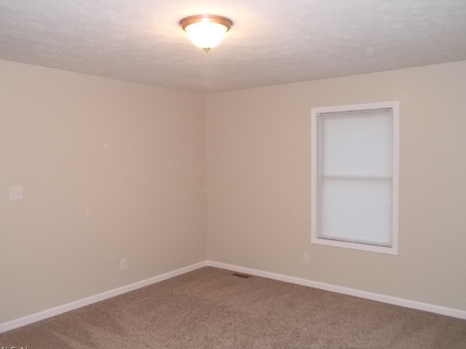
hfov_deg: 60.0
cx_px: 234
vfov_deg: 46.8
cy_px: 178
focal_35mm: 30
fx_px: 404
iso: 400
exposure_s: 1/25
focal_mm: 4.1
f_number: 3.3
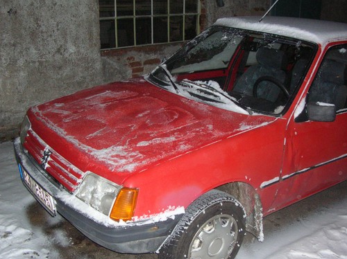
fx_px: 421
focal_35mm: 42
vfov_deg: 34.3
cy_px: 144
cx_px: 186
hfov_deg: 44.8
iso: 184
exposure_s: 1/60.1
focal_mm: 5.8
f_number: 2.8
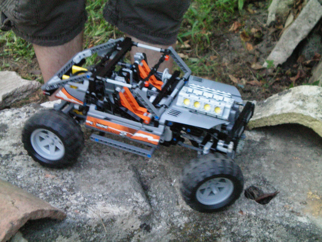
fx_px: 753
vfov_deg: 18.2
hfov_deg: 24.1
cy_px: 121
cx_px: 161
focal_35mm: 81
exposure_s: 1/60
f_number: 4.9
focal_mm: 13.3
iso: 400
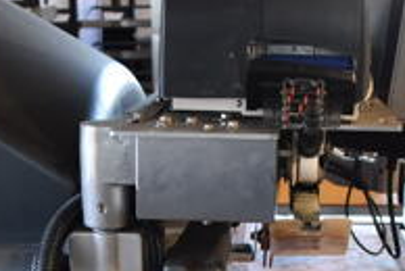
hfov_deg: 23.9
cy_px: 369
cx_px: 175
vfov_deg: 15.2
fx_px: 958
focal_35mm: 85
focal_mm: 18
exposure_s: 1/125
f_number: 3.5
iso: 1600
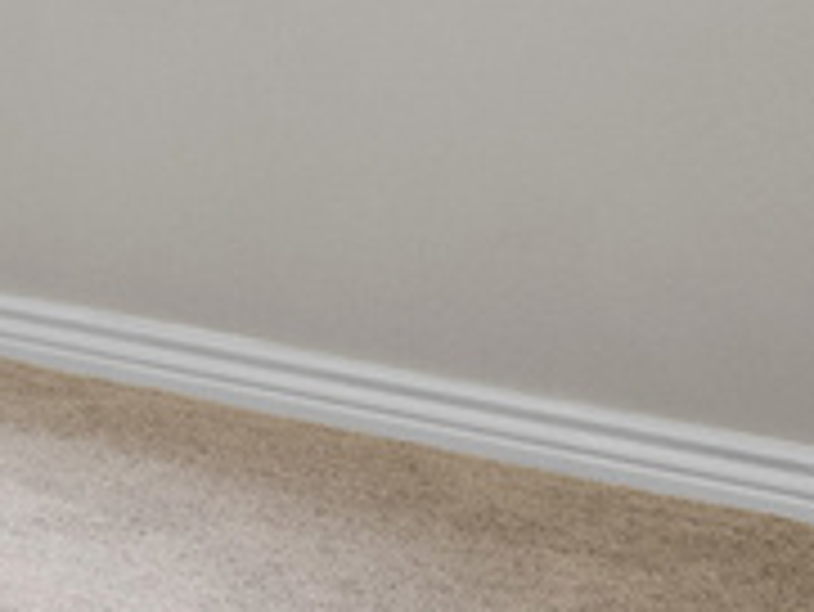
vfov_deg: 11.9
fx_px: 2683
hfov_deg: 13.7
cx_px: -989
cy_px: -511
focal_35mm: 114
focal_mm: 14
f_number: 8
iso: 500
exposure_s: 1/2
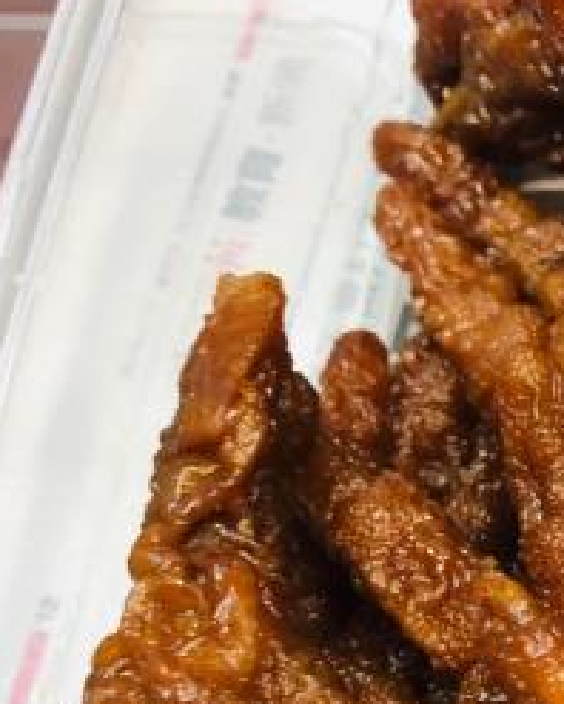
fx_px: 1375
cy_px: 549
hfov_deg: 21.9
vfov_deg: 28.2
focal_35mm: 66
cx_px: 627
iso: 100
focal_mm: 4
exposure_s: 1/8
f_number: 1.8
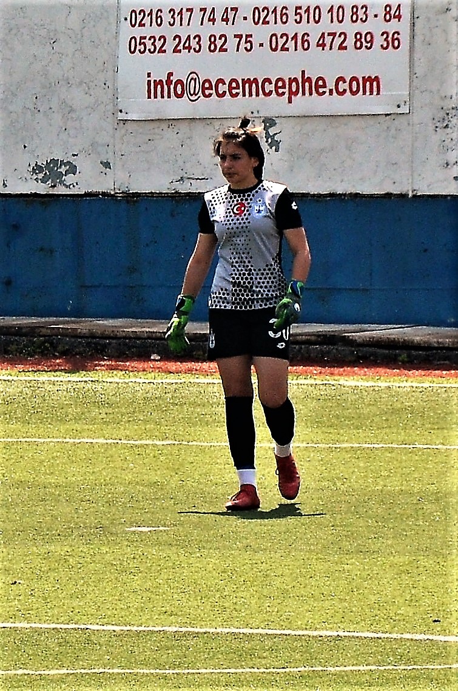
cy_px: 346
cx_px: 229
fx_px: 3017
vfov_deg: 13.1
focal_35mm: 158
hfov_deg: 8.7
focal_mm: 105
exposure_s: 1/500
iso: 400
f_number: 9
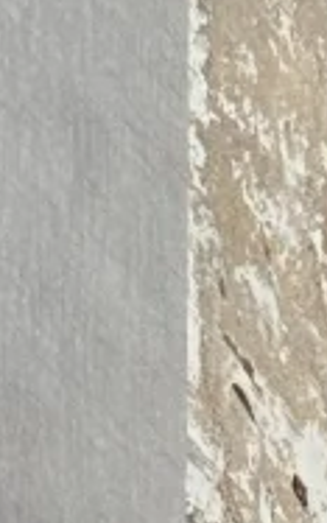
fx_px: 5585
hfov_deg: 3.3
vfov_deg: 5.0
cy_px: 1684
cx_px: 1129
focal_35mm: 392
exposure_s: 1/50
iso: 125
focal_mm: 6.76
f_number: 1.78
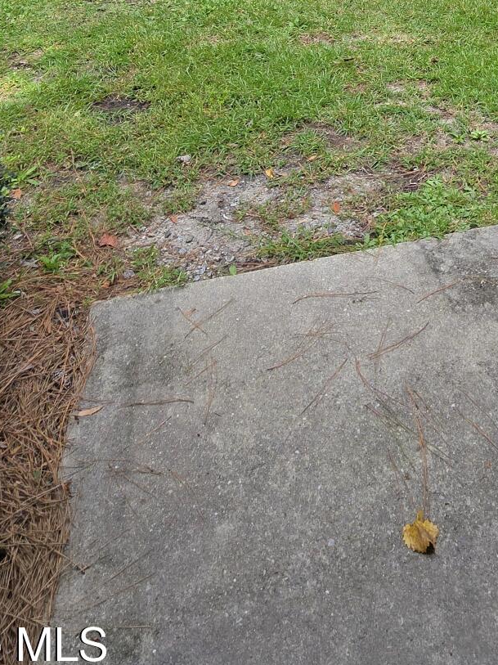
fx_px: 614
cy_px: -98
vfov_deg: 42.1
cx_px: 372
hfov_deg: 42.8
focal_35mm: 32
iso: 50
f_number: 2.2
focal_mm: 2.2
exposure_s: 1/709
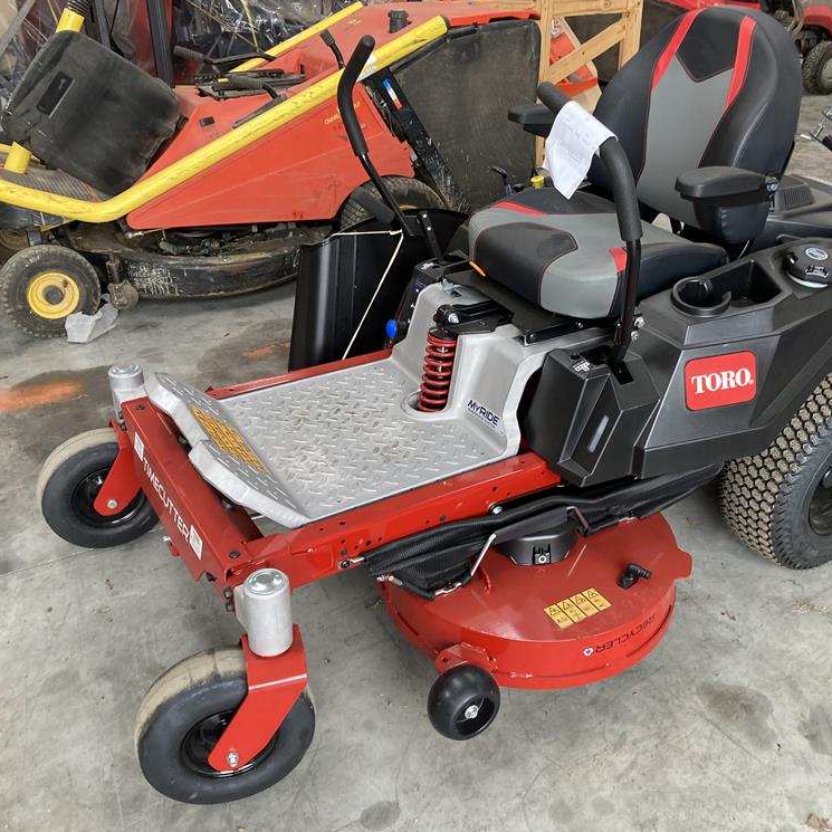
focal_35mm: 34
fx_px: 925
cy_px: 409
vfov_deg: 48.4
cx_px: 507
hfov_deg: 48.1
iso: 80
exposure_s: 1/121
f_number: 1.8
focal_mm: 3.99
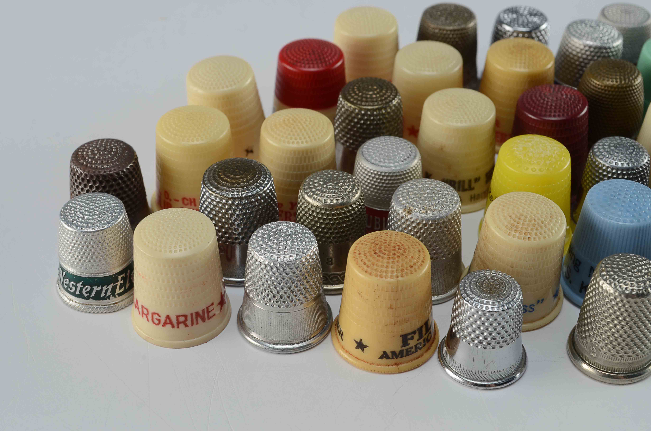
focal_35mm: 69
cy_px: 216
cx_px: 326
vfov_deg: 19.6
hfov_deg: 29.3
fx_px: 1245
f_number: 14
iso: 100
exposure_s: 1/80
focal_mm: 46
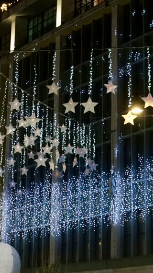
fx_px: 838
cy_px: -1
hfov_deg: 10.4
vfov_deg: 18.0
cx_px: 86
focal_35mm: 116
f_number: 4
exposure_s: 1/160
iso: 2000
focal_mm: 39
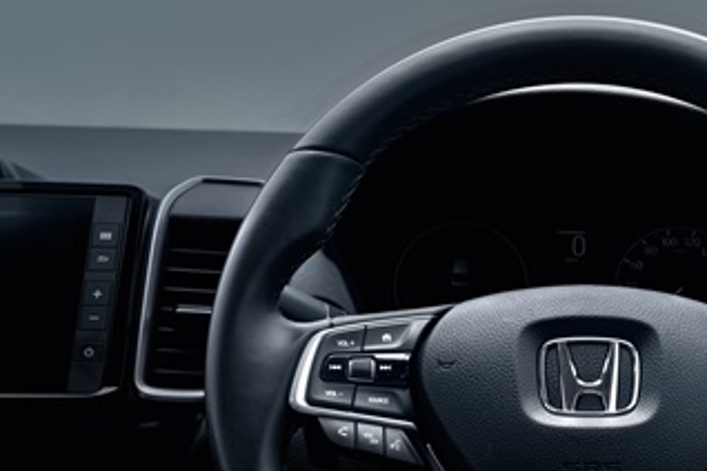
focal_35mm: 66
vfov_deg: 20.3
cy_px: 409
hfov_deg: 29.8
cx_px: 565
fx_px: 1296
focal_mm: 35
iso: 400
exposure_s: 1/400
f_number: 7.1
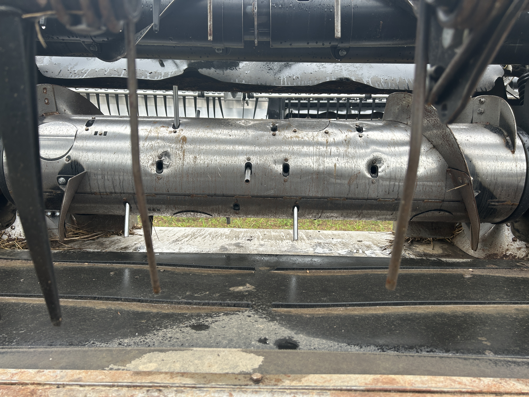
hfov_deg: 67.3
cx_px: 264
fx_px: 397
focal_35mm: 26
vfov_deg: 53.1
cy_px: 198
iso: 50
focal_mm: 5.7
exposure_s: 1/121
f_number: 1.5
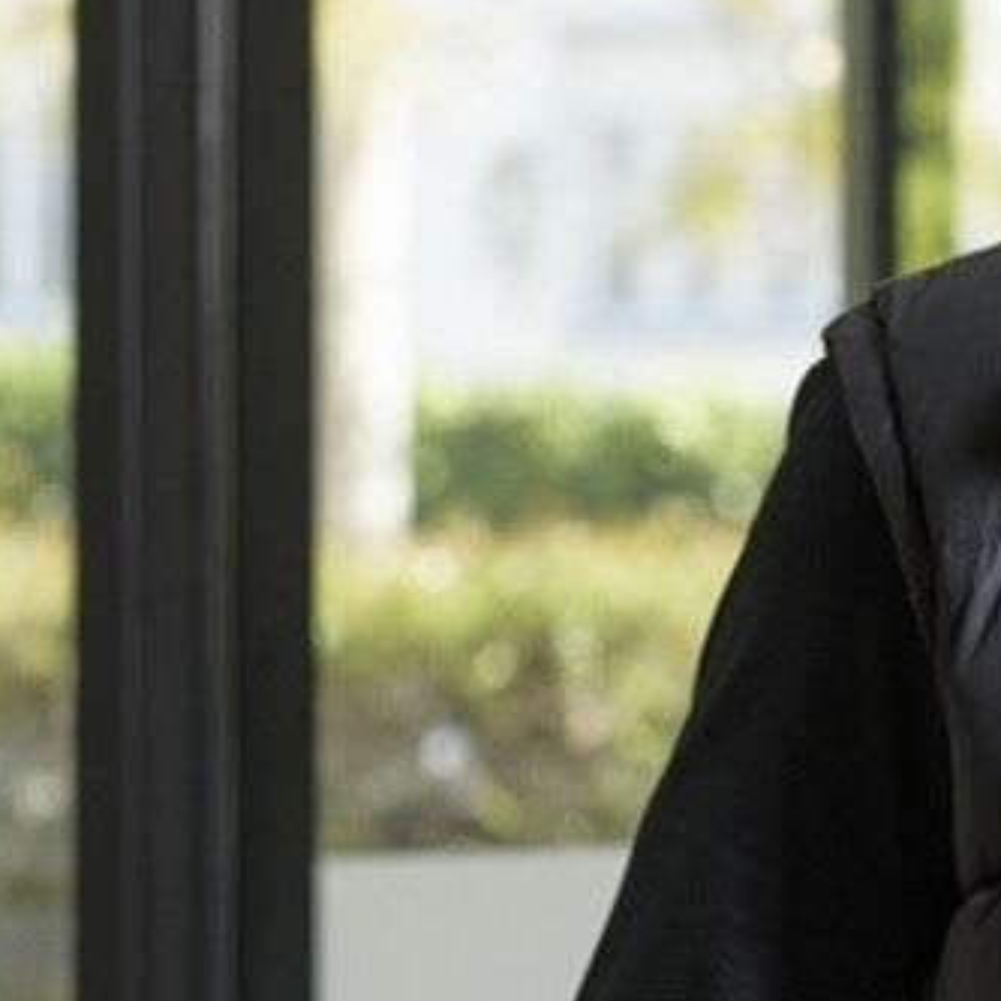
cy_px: 155
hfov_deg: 8.5
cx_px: 1341
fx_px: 6609
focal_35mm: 202
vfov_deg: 8.6
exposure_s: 1/200
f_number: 4.5
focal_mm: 85
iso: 100
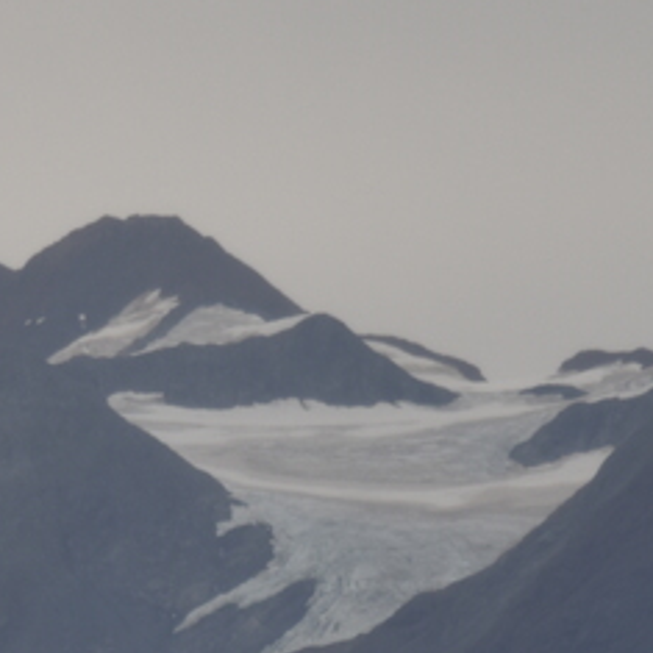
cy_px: 495
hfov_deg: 2.1
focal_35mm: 834
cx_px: 370
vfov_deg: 2.1
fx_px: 17799
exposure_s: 1/400
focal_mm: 180
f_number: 5.6
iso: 200
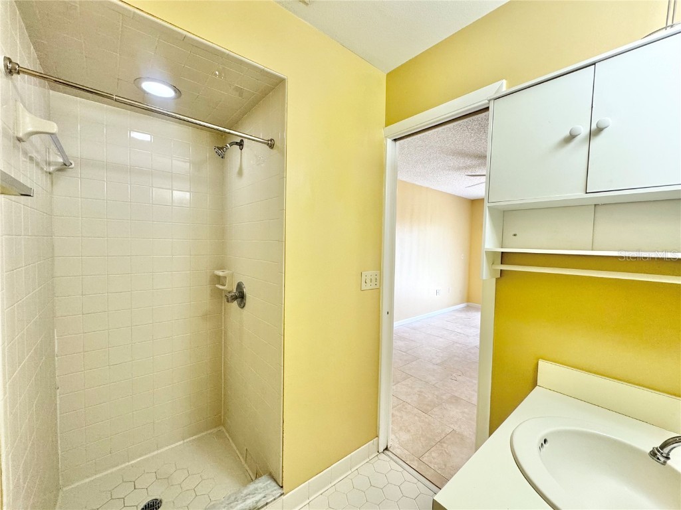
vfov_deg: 85.7
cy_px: 255
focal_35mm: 14
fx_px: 275
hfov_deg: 102.1
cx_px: 340
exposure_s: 1/120
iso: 200
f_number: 2.2
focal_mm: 2.22
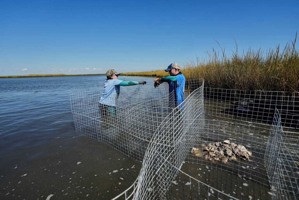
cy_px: 100
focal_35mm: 16
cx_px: 150
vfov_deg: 73.8
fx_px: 133
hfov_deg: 96.7
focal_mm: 16
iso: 200
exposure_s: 1/2500
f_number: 4
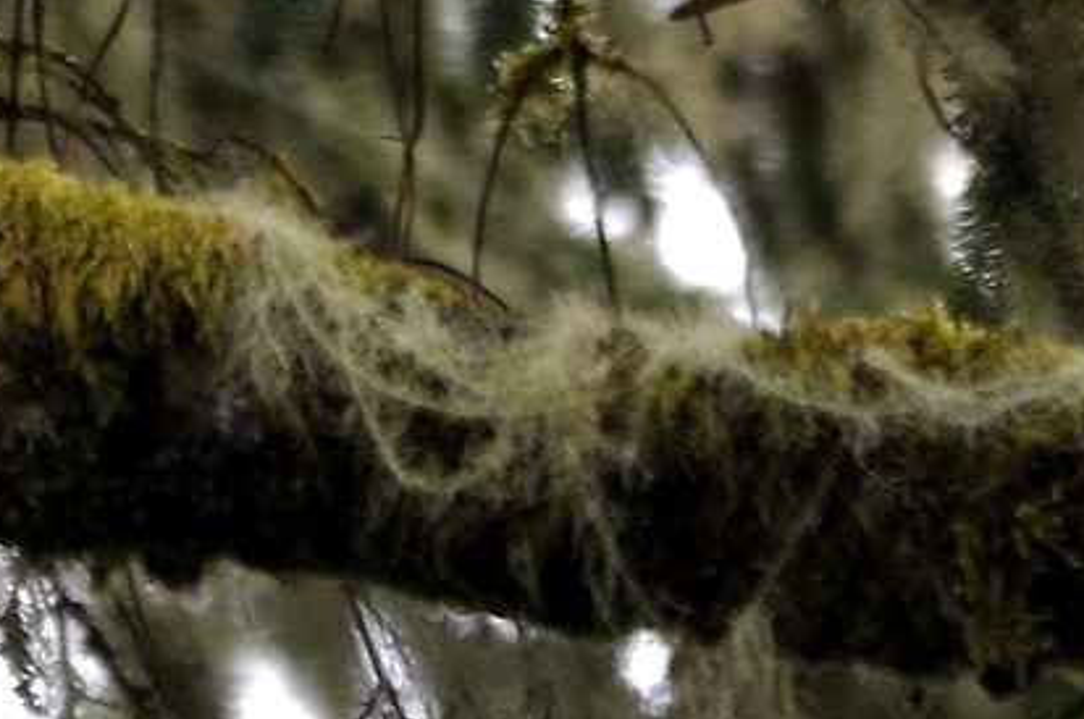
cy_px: -247
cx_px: -564
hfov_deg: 0.7
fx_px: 94311
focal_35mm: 3137
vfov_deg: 0.4
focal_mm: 360
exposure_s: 1/160
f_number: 5.6
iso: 320
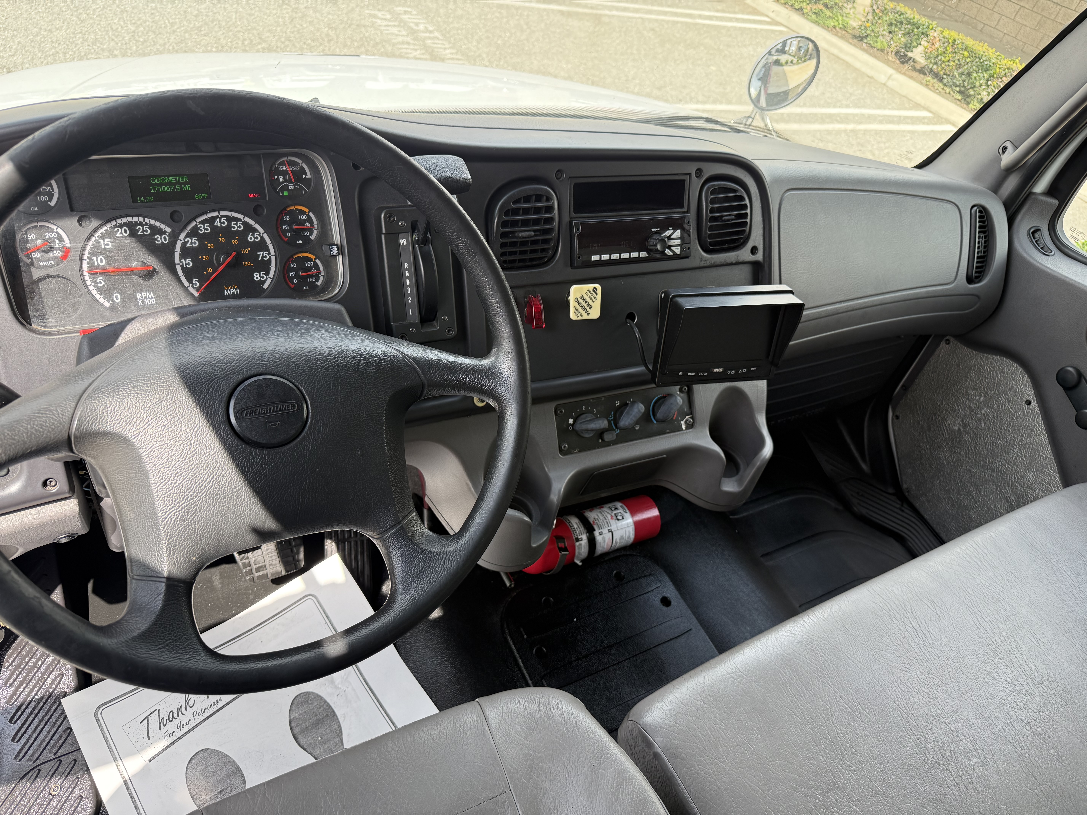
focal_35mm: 24
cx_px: 544
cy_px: 408
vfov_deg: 56.8
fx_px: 754
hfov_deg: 71.6
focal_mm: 6.76
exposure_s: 1/547
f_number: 1.78
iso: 100
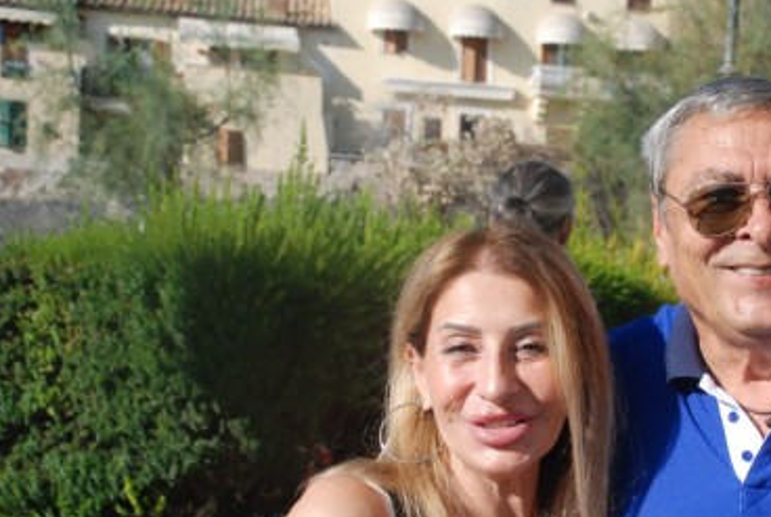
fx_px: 1996
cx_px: 624
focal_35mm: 93
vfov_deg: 14.7
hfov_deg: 21.6
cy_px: 349
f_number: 8
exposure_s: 1/2000
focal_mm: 38
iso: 1000
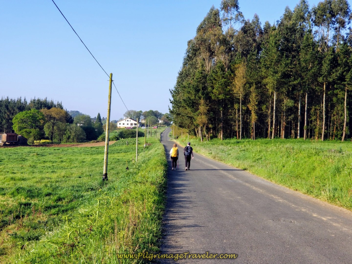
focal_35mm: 52
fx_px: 529
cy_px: 132
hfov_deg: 36.8
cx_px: 176
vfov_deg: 28.0
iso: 25
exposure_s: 1/410
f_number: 2.4
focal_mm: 6
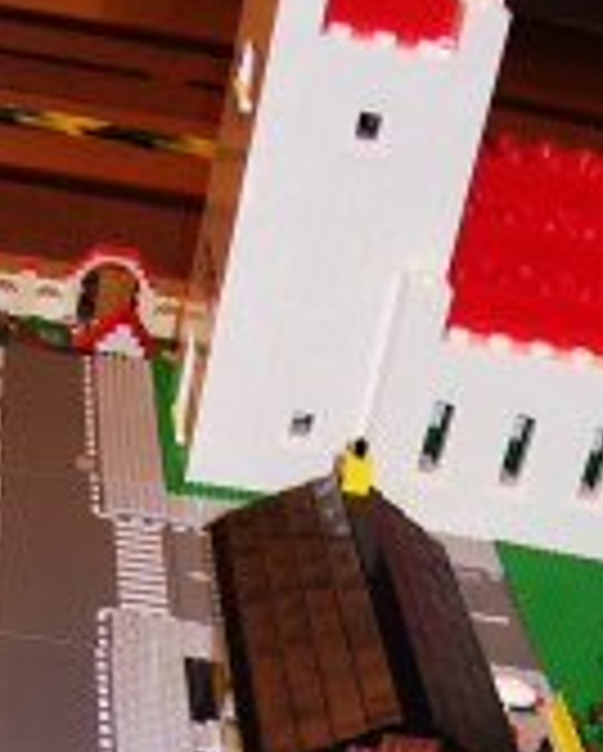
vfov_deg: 19.0
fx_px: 2093
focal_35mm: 94
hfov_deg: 16.4
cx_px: 320
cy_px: 950
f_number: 2.7
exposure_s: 1/60
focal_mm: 6
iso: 80
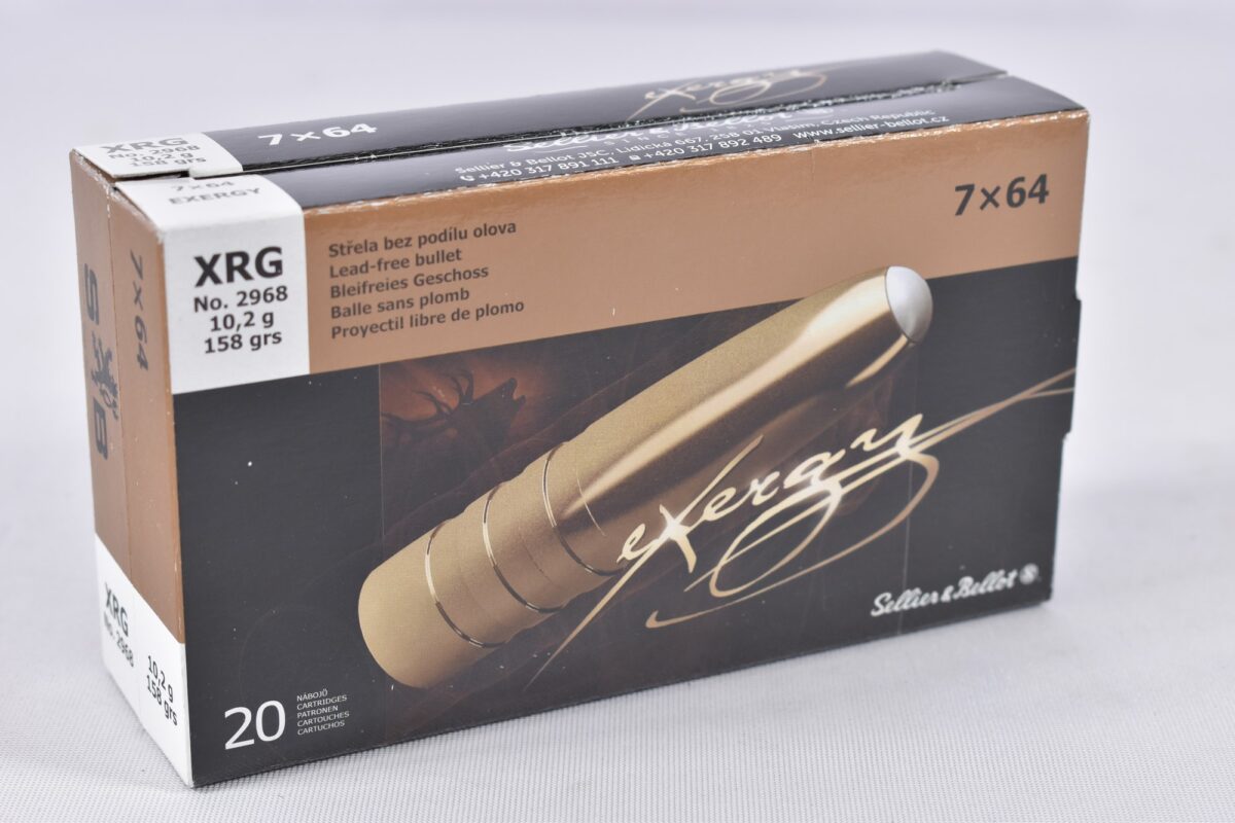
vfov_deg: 18.2
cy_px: 412
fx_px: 2573
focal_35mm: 75
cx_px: 618
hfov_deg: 27.0
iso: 640
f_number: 5.6
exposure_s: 1/50
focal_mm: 50
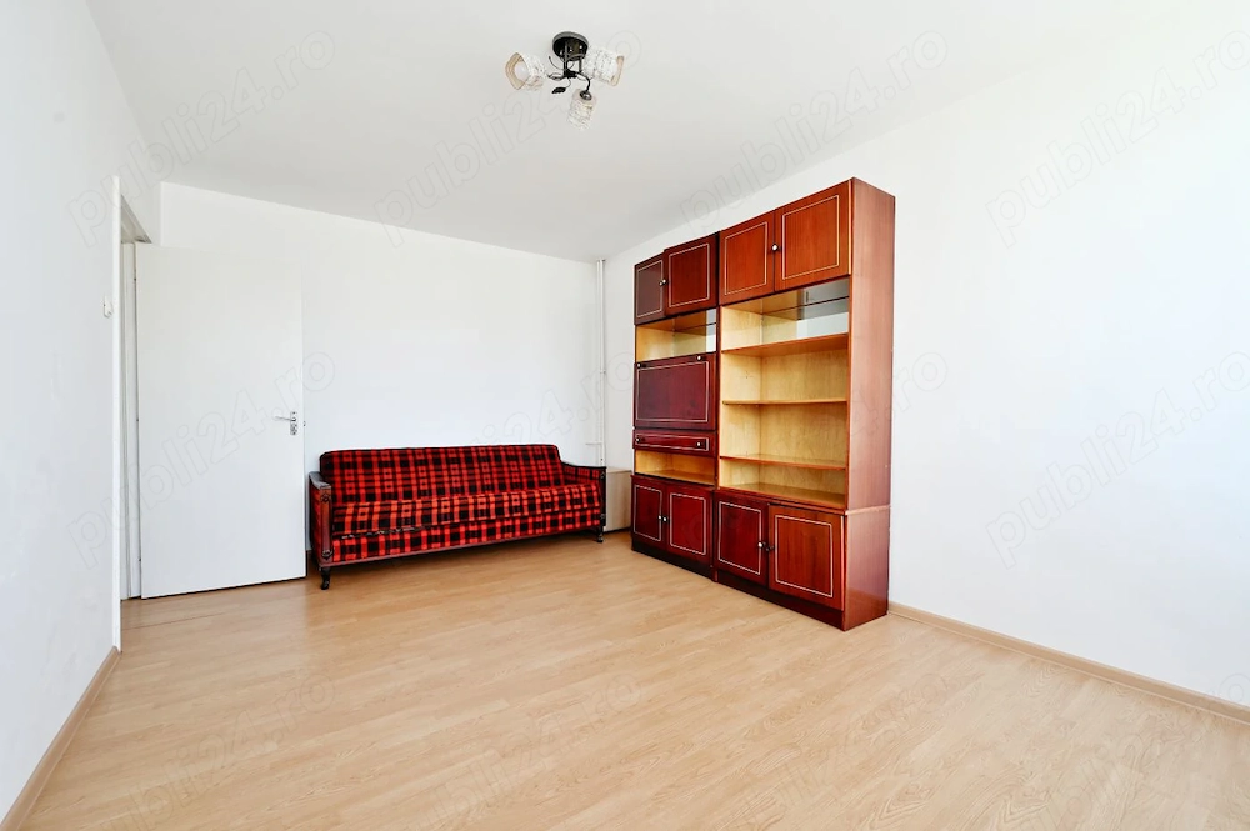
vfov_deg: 77.2
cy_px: 416
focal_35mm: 15
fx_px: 520
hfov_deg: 100.4
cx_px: 625
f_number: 8
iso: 100
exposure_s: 1/10
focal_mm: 15
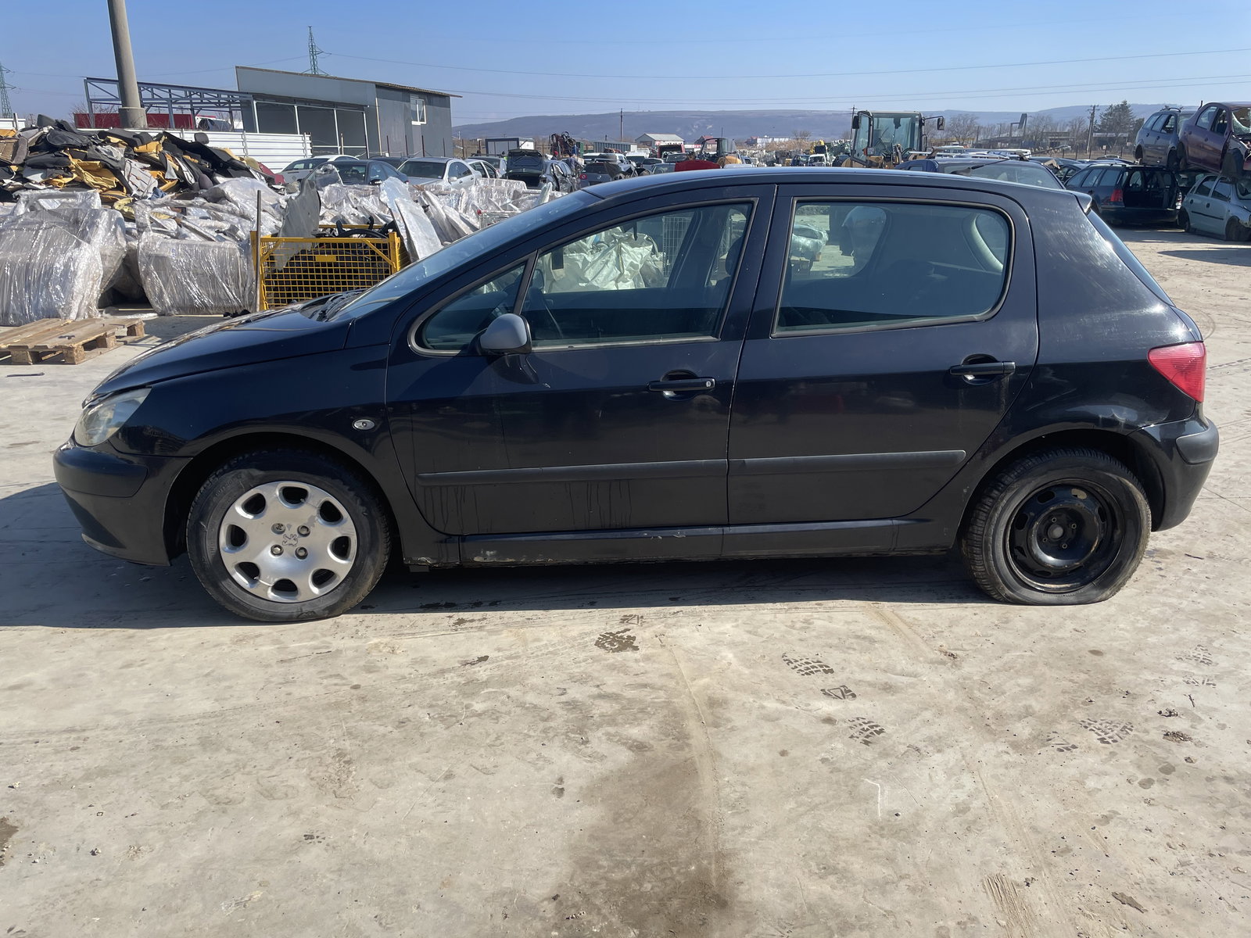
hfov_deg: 67.3
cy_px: 469
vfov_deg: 53.1
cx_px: 626
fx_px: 940
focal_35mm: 26
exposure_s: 1/2353
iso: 32
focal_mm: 4.2
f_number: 1.6
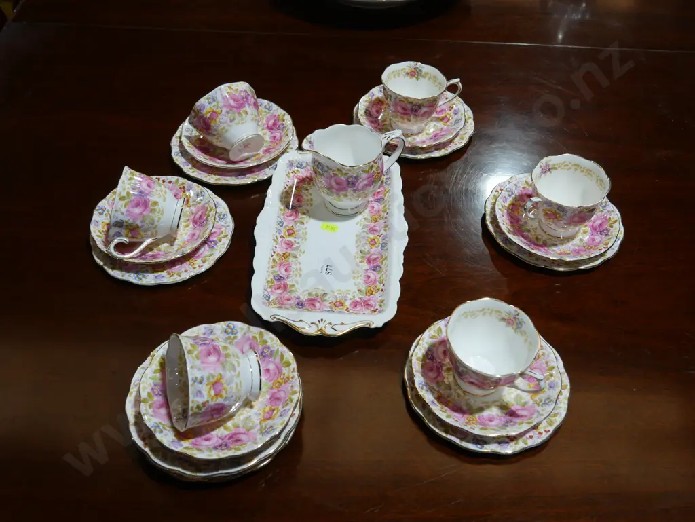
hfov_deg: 46.8
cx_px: 348
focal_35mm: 40
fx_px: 803
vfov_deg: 36.0
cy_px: 261
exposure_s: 1/80
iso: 200
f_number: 4.4
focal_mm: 20
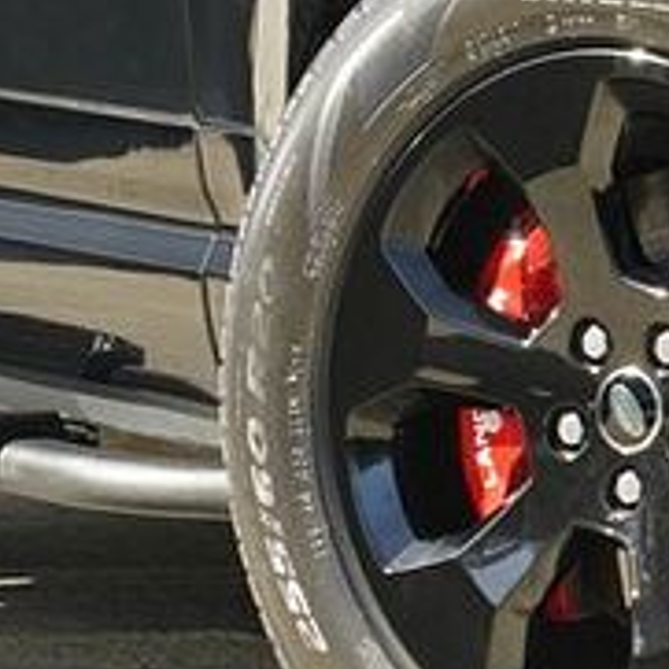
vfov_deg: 2.9
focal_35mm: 593
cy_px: -362
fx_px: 12966
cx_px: 965
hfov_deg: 2.9
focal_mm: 105
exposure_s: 1/320
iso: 800
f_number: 7.1
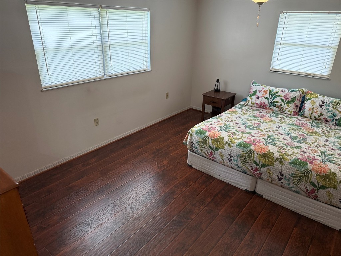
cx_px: 170
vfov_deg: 56.8
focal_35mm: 24
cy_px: 128
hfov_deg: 71.6
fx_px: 236
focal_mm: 6.76
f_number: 1.78
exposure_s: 1/120
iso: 250
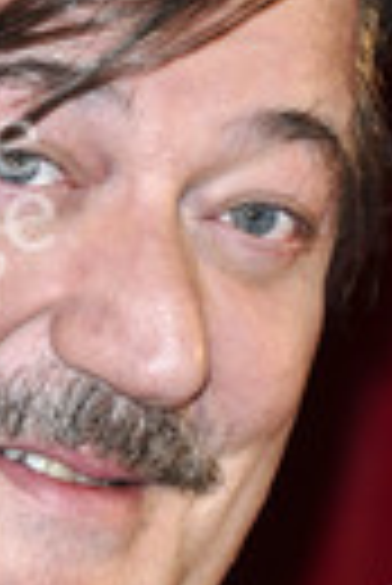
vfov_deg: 2.9
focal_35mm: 716
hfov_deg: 1.9
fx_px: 11655
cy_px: 450
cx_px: -43
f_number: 4
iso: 320
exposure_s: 1/200
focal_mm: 155
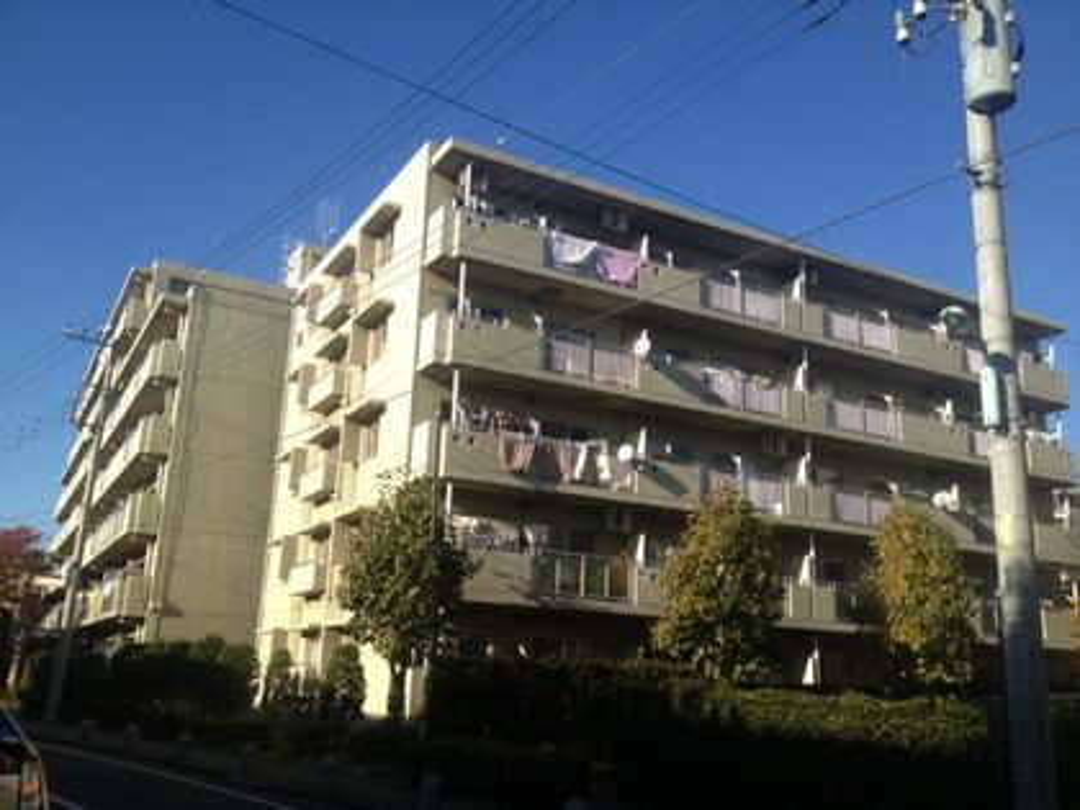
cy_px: 405
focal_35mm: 35
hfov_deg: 52.6
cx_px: 540
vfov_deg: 40.7
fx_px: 1092
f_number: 2.4
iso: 64
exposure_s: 1/1284
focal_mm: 4.28
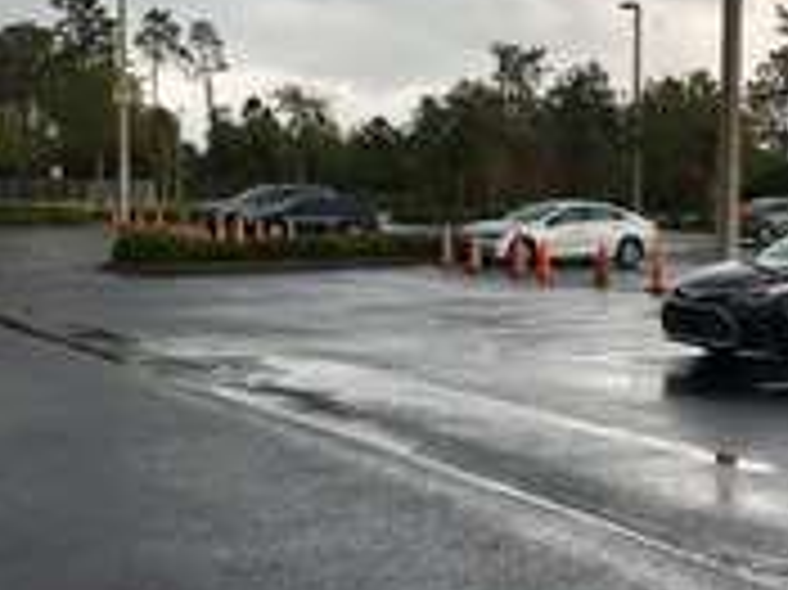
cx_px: 572
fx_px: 1456
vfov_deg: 22.9
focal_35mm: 64
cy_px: 248
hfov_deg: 29.9
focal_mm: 4
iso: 25
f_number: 1.8
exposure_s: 1/120
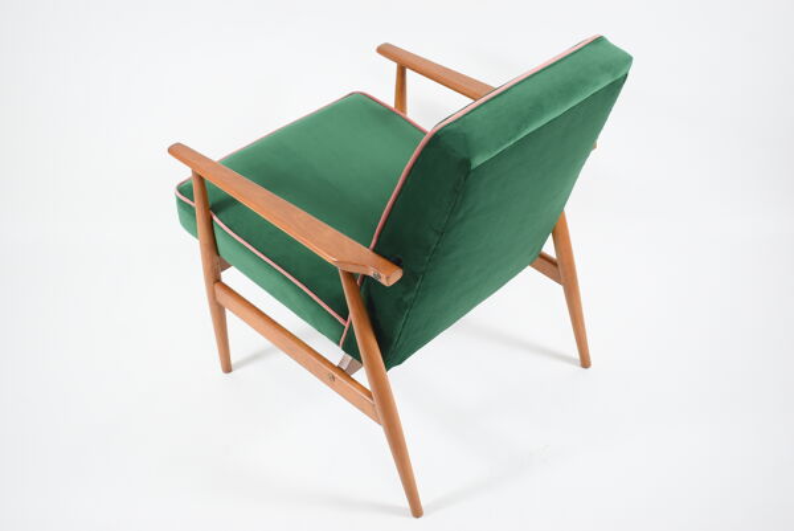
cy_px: 266
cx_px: 397
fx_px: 960
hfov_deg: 44.9
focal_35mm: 44
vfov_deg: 30.9
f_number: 4.2
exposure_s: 1/10
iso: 100
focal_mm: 29
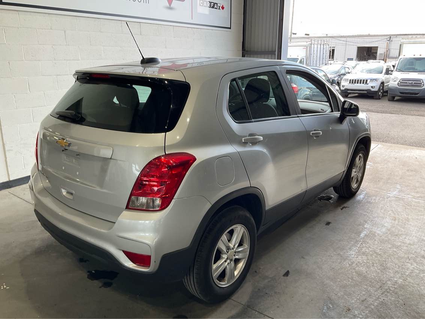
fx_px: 356
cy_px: 160
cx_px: 212
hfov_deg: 61.7
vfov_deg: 48.2
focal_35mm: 29
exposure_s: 1/120
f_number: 1.8
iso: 25
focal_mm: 3
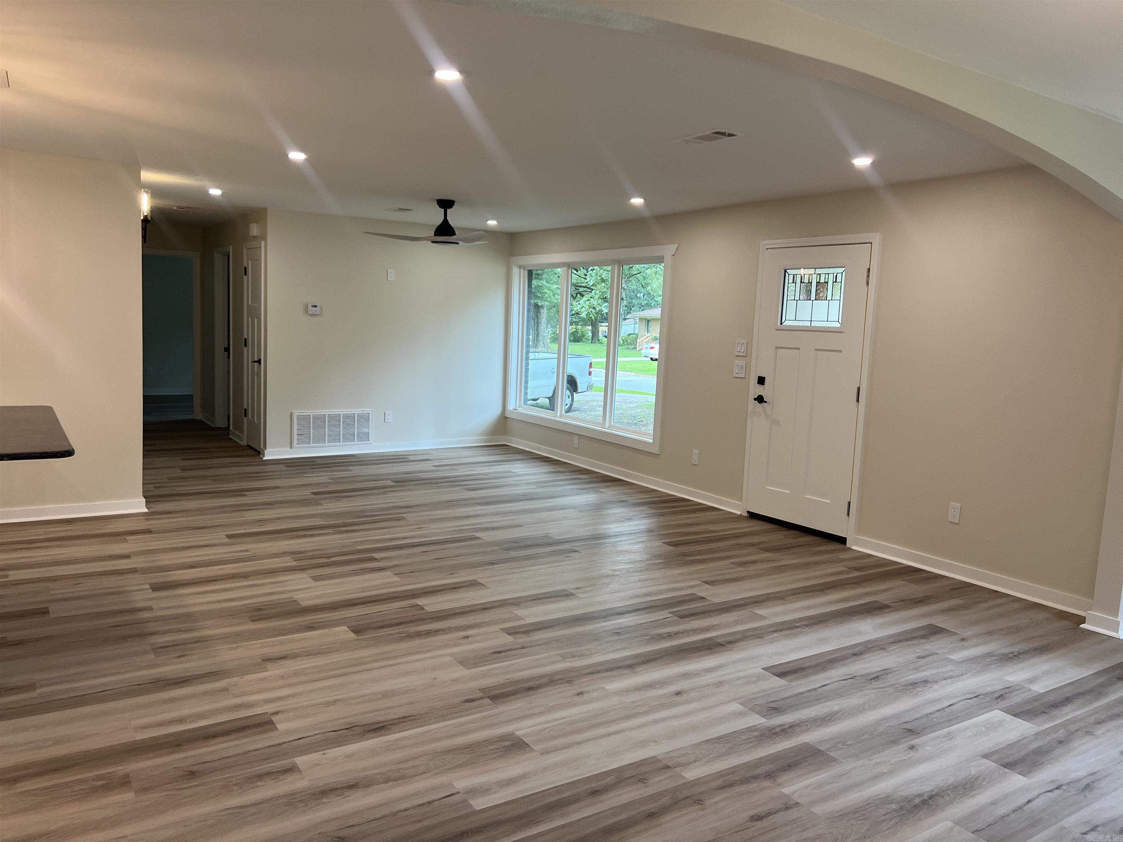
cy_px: 421
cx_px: 562
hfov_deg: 67.3
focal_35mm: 26
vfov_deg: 53.1
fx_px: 843
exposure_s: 1/120
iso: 80
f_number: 1.5
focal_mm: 5.7
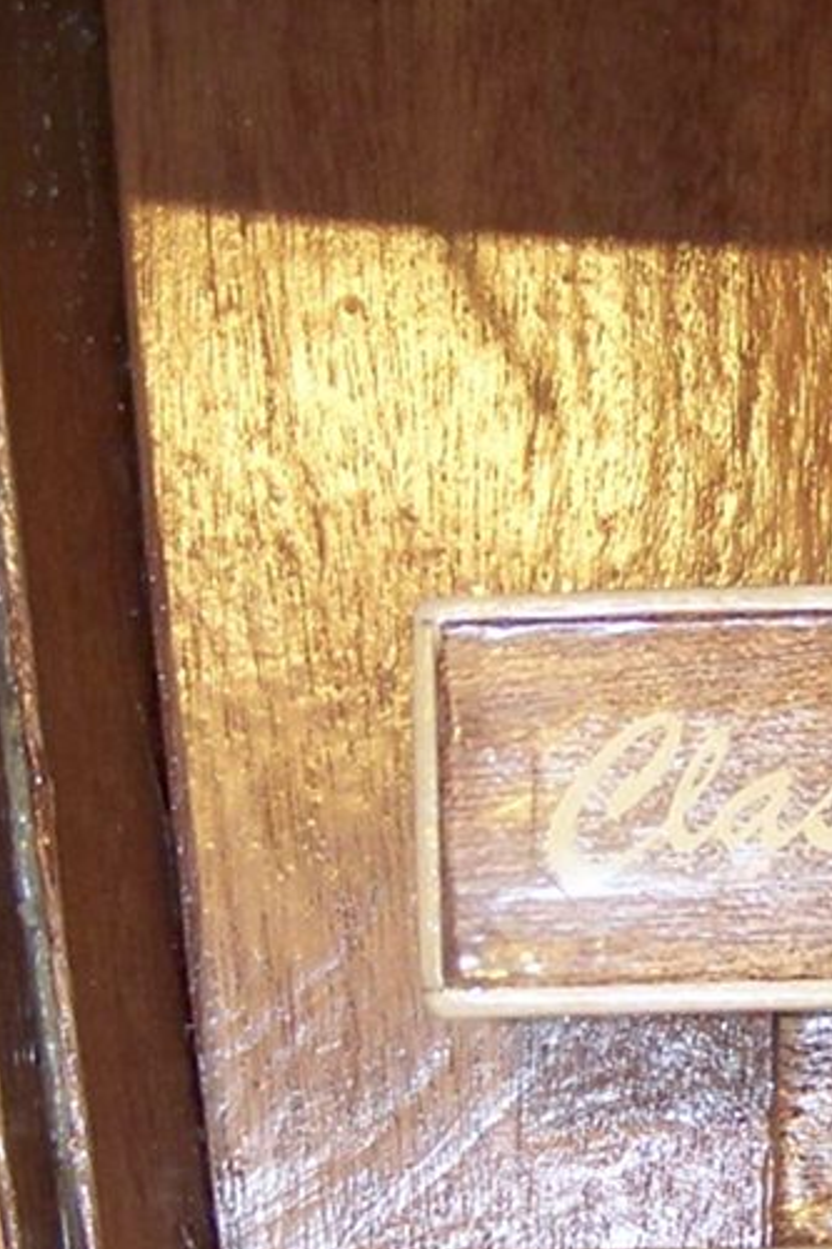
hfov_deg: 12.5
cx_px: 857
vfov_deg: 18.8
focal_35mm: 108
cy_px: 995
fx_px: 3746
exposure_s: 1/40
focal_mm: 6.3
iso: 200
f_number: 2.8
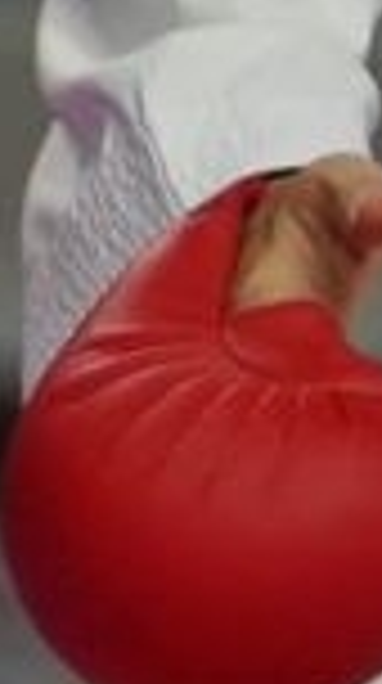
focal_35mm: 2829
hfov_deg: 0.4
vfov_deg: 0.8
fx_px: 51170
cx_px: 2126
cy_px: -1566
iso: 1000
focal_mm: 152
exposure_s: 1/1000
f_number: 2.8
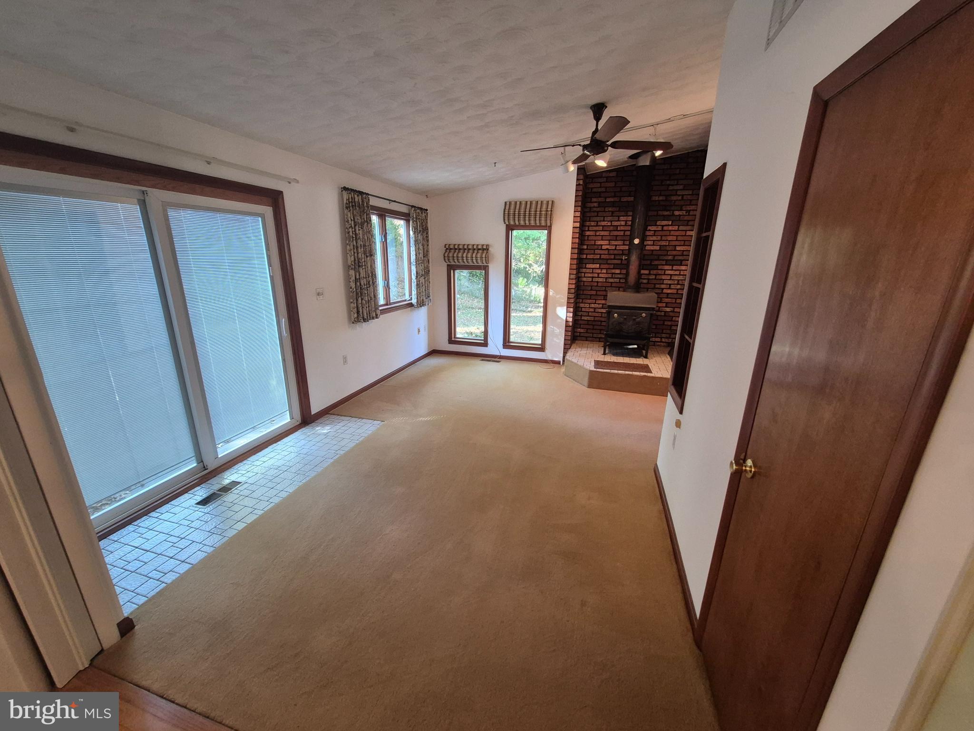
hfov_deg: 106.2
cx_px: 487
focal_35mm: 13
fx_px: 366
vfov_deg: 89.9
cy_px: 366
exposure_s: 1/60
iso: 320
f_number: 2.2
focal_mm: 1.74
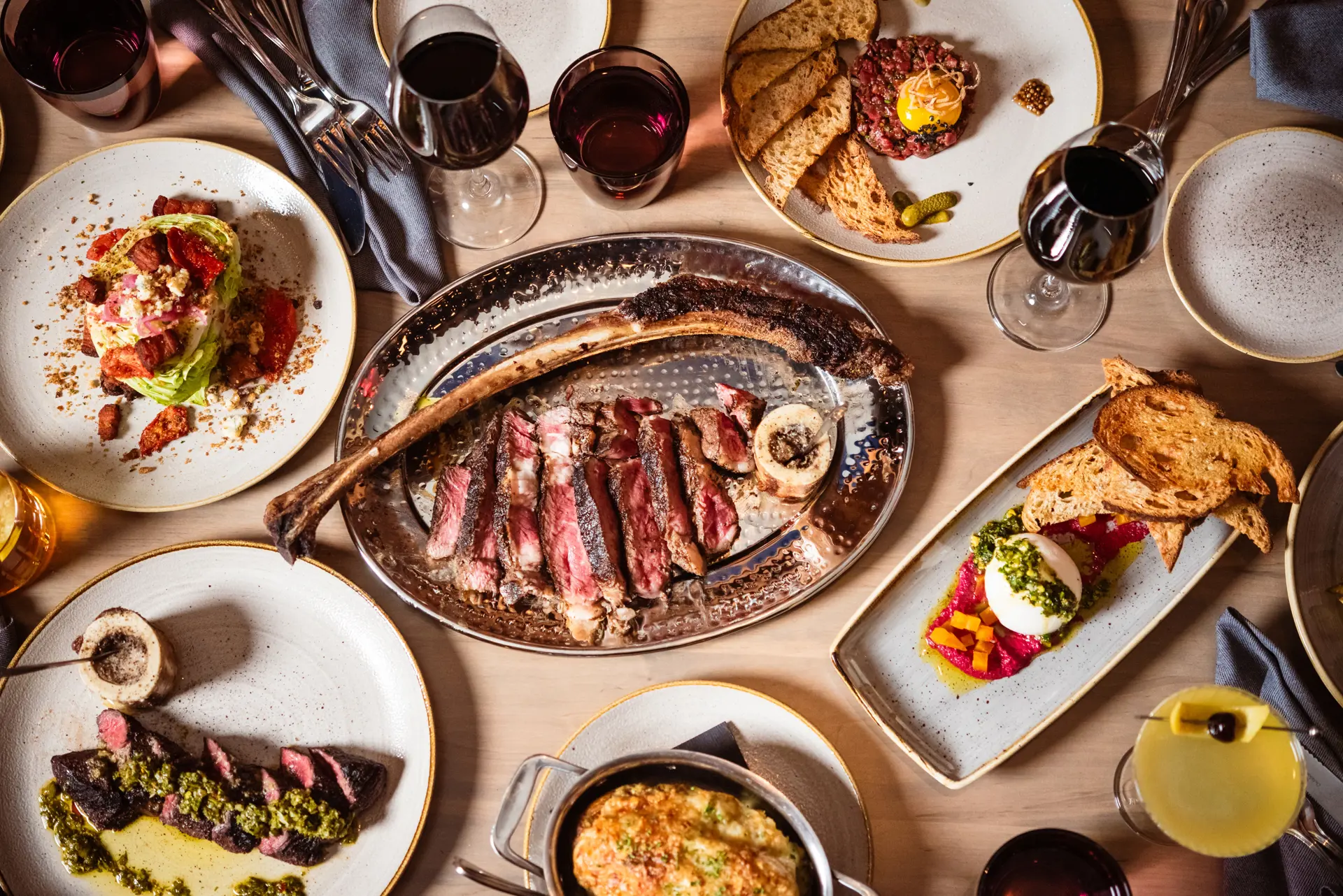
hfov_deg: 33.4
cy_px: 448
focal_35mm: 60
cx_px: 672
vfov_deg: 22.6
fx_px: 2239
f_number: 4
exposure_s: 1/160
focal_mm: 60
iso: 2000
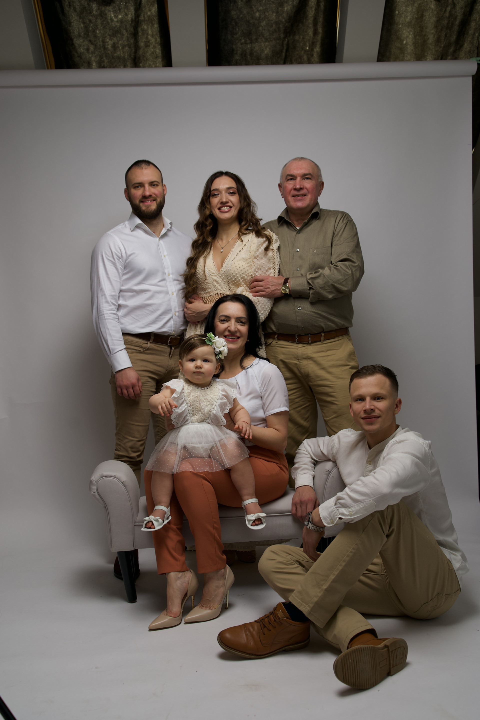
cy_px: 360
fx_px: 680
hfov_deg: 38.9
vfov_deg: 55.8
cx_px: 240
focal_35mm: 34
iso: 160
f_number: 4
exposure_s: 1/200
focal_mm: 34
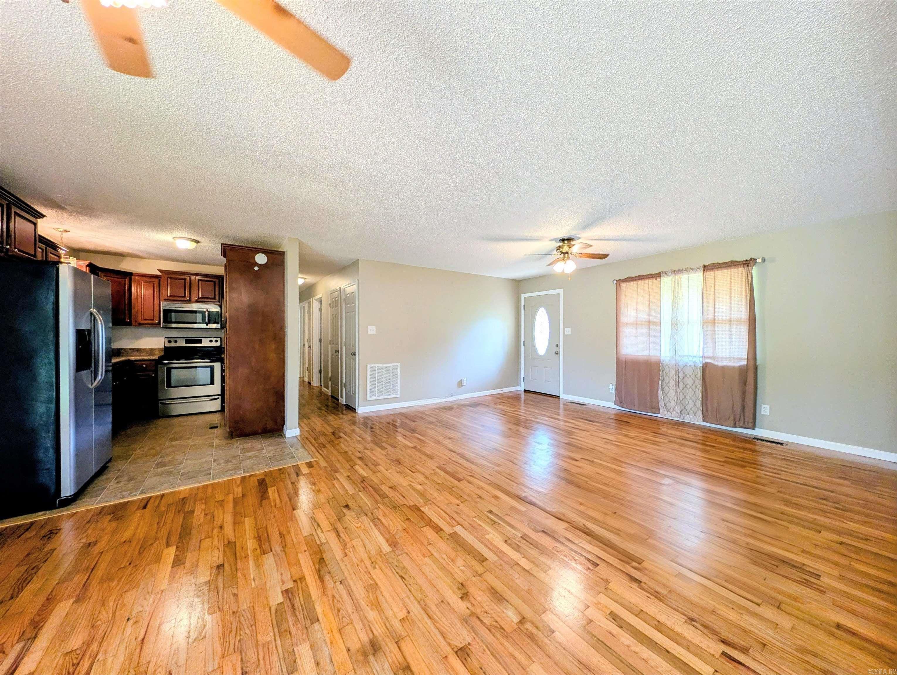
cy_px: 338
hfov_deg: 110.5
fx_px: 311
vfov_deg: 94.6
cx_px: 448
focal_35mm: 12
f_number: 1.95
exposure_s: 1/120
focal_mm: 2.23
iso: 158
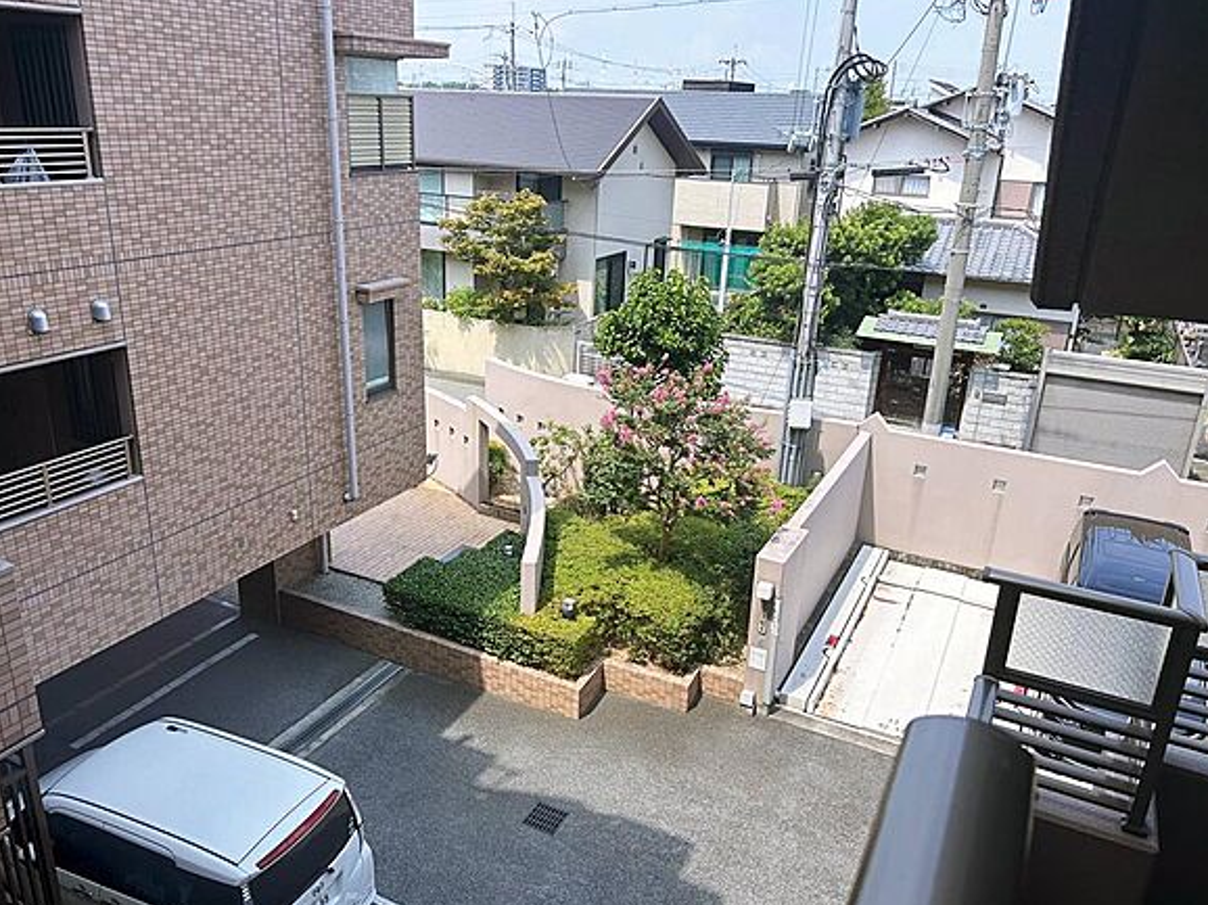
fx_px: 942
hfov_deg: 65.3
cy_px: 451
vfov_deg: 51.3
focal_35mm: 27
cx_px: 587
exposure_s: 1/1972
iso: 50
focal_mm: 5.7
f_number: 1.5
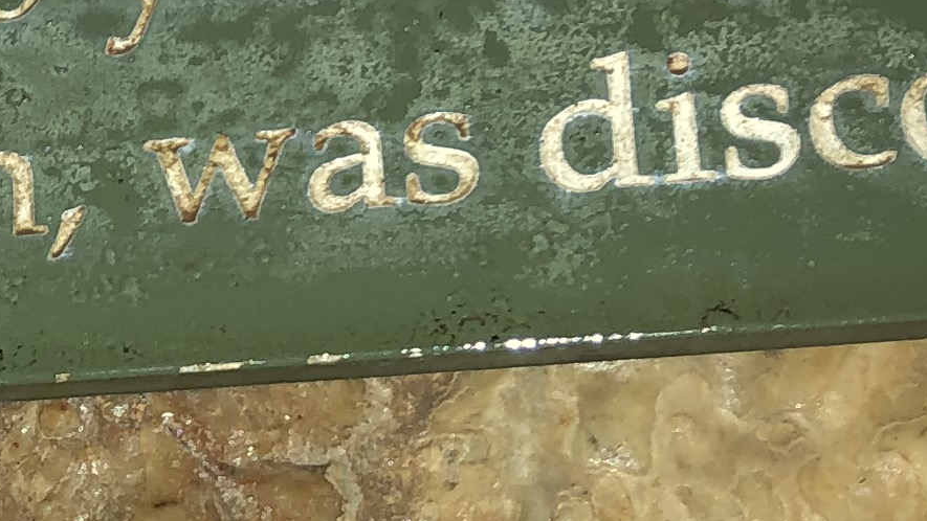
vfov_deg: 8.7
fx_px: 3417
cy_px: 308
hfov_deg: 14.6
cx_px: -351
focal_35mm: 139
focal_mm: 3.99
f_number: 1.8
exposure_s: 1/19
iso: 25
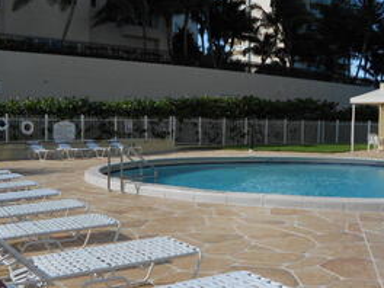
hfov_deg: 34.3
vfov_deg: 26.0
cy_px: 180
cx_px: 166
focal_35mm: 56
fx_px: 621
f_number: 3.9
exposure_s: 1/800
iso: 80
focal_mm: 6.7
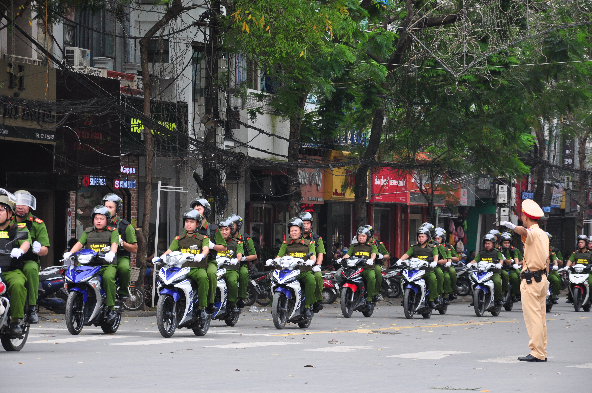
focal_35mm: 158
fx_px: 2587
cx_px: 296
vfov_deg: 8.7
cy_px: 196
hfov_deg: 13.1
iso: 500
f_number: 6.3
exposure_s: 1/500
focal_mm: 105
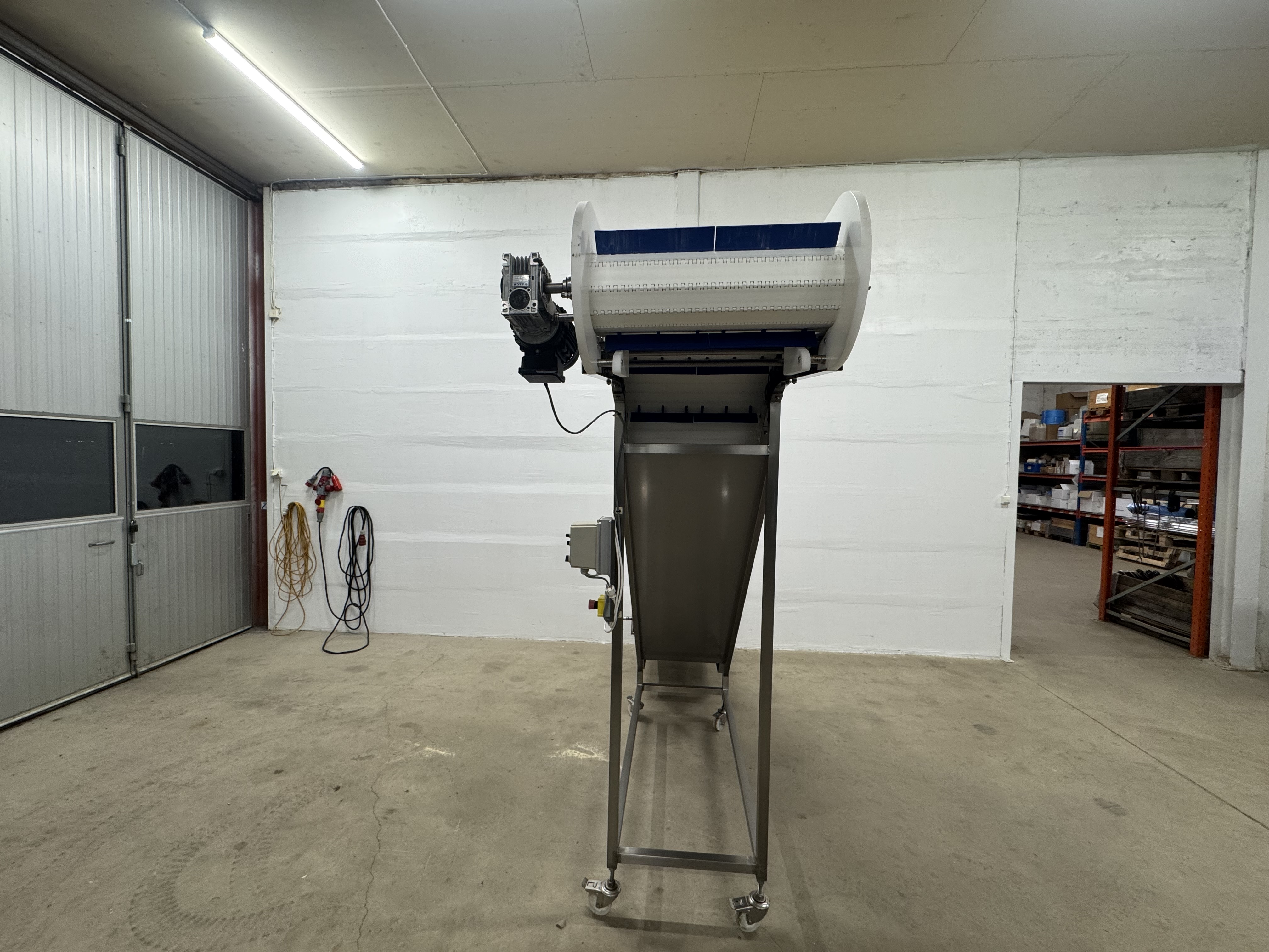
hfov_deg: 102.1
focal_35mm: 14
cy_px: 476
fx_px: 513
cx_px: 634
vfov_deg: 85.7
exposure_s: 1/100
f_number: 2.2
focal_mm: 2.22
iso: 160
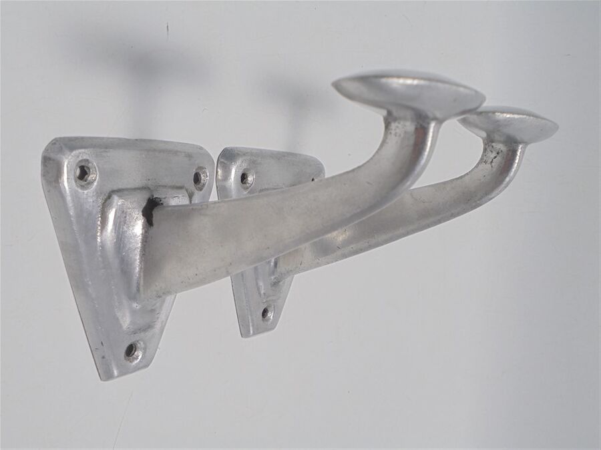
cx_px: 300
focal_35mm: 38
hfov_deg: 49.0
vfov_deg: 37.7
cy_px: 225
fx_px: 660
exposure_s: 1/60
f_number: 4.2
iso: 100
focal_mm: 6.9
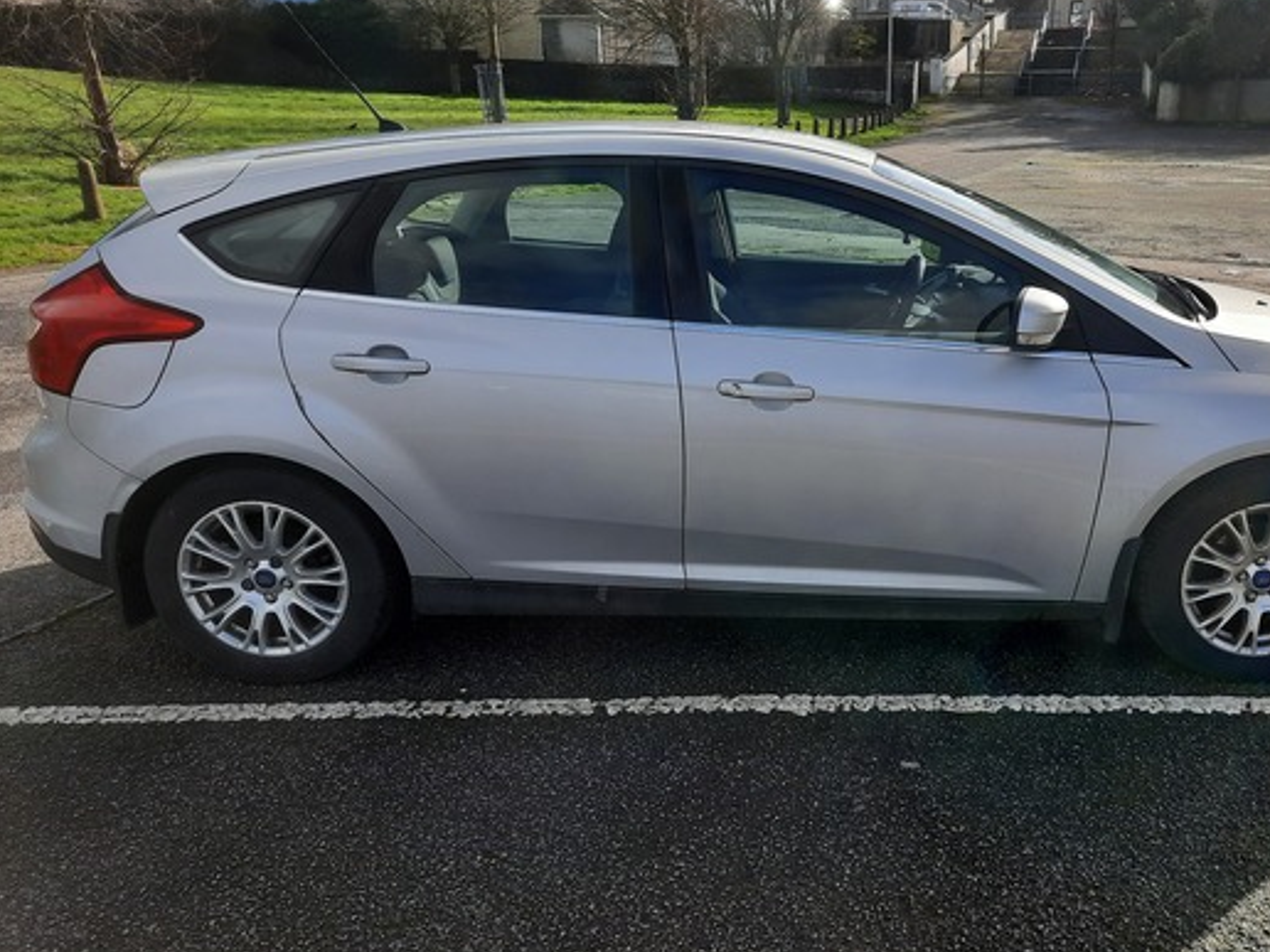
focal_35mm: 31
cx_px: 785
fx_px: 1137
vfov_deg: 45.4
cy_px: 514
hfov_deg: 57.7
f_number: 2
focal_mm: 4.6
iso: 32
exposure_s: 1/406
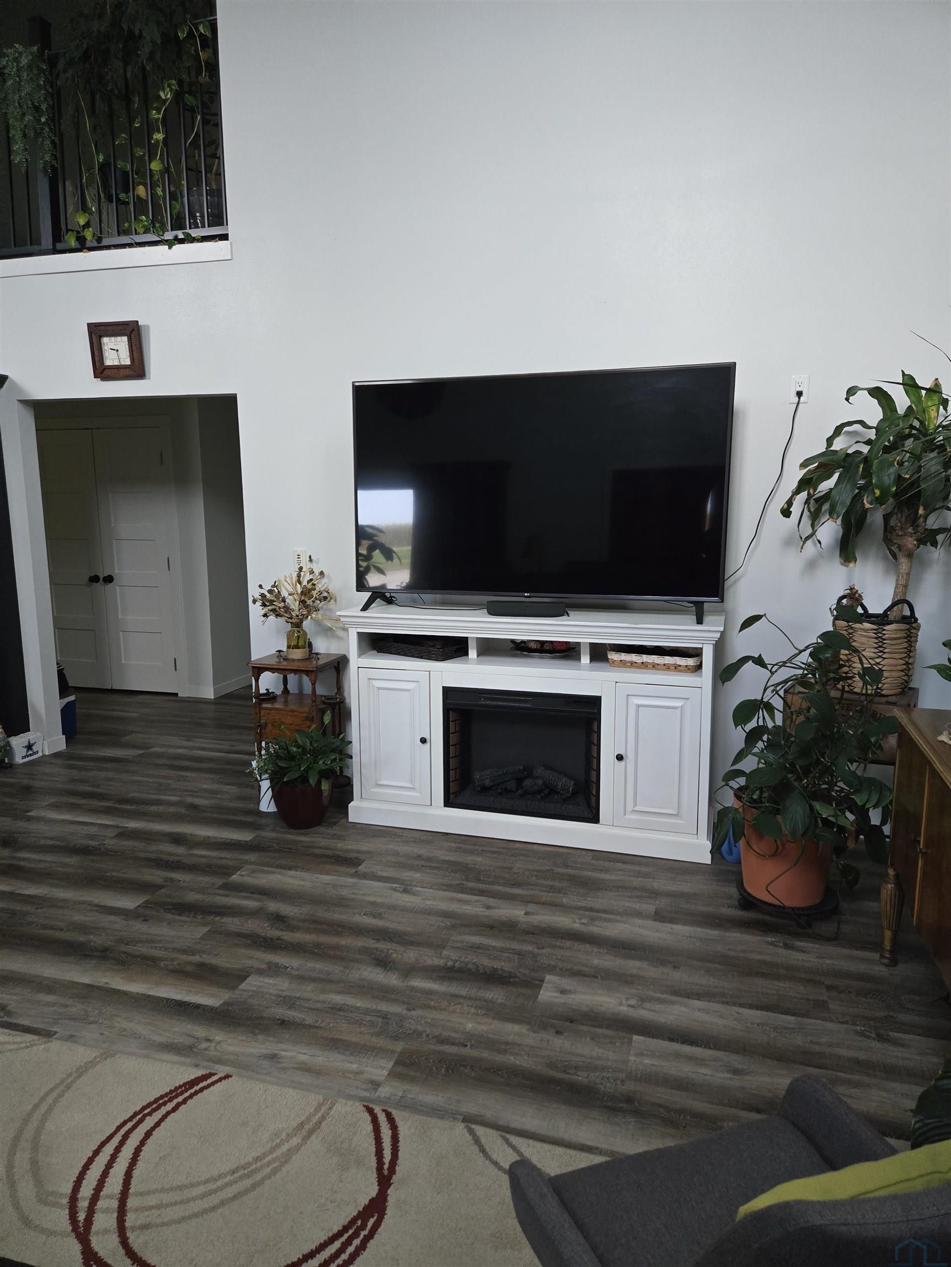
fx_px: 843
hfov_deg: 58.9
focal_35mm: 23
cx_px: 476
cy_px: 634
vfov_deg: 73.9
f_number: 1.8
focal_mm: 5.4
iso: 800
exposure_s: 1/120
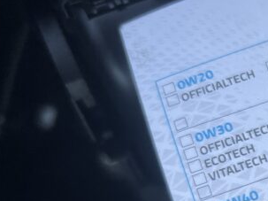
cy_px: 239
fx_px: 681
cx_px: 440
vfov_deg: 16.1
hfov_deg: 18.7
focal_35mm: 88
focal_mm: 5.7
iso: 50
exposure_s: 1/121
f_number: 1.5
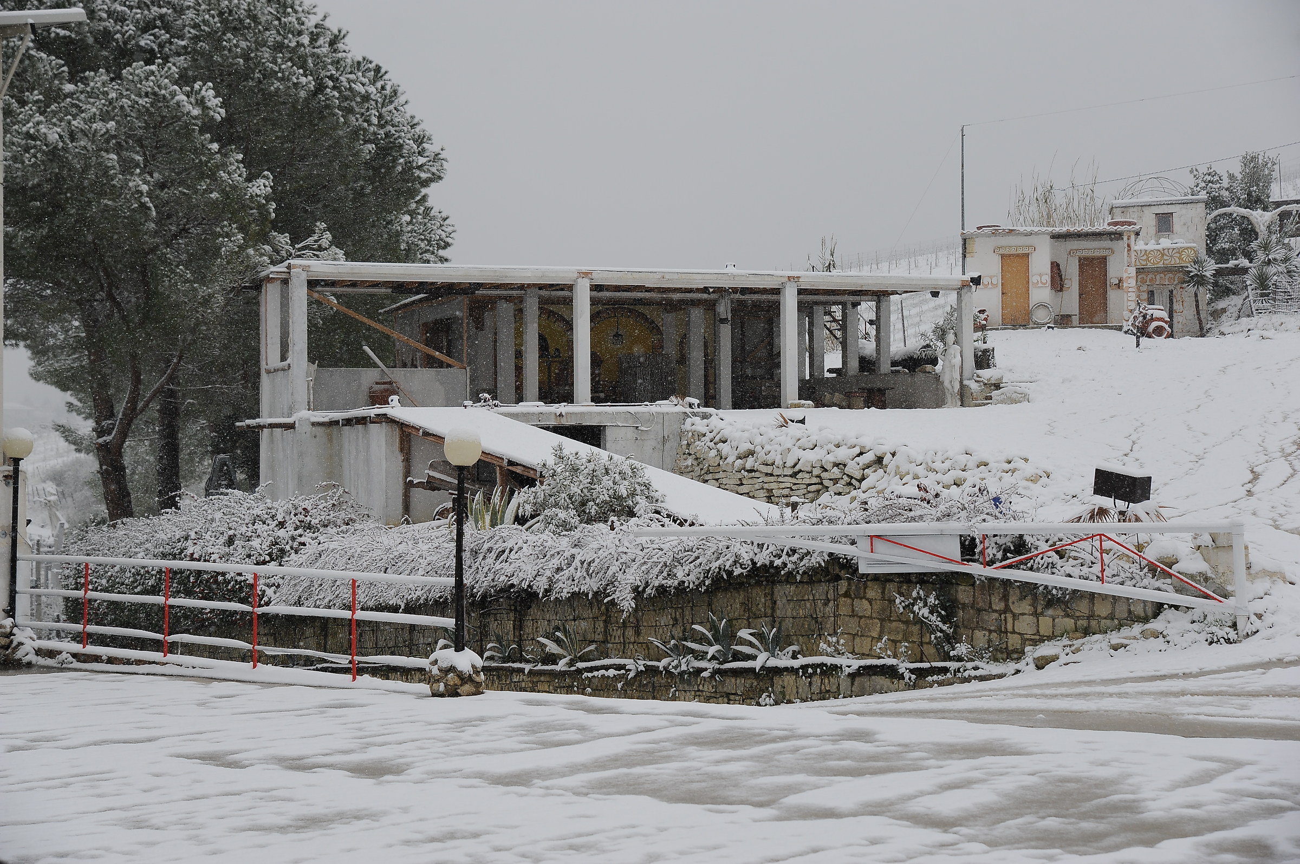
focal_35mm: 58
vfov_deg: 23.3
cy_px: 432
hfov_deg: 34.5
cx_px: 650
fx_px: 2093
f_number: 5.6
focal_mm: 58
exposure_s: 1/1250
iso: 320
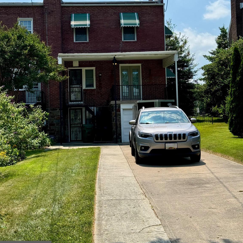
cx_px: 121
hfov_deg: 30.0
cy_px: 95
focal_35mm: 57
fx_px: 453
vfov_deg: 30.0
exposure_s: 1/4975
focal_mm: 6.76
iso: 64
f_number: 1.78
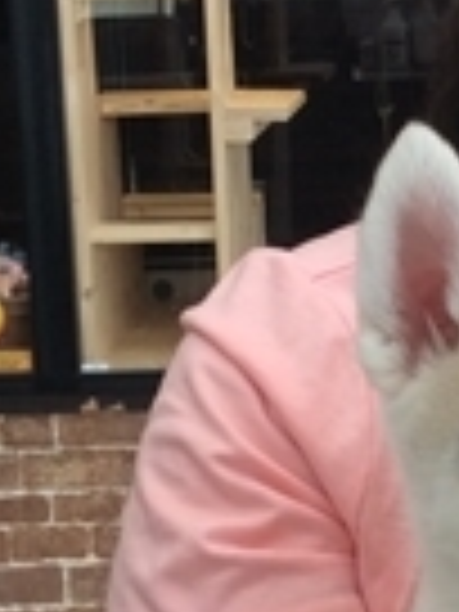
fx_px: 2493
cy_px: 360
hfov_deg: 10.4
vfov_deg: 14.0
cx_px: 522
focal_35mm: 141
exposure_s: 1/40
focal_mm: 3.3
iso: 40
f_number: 2.4
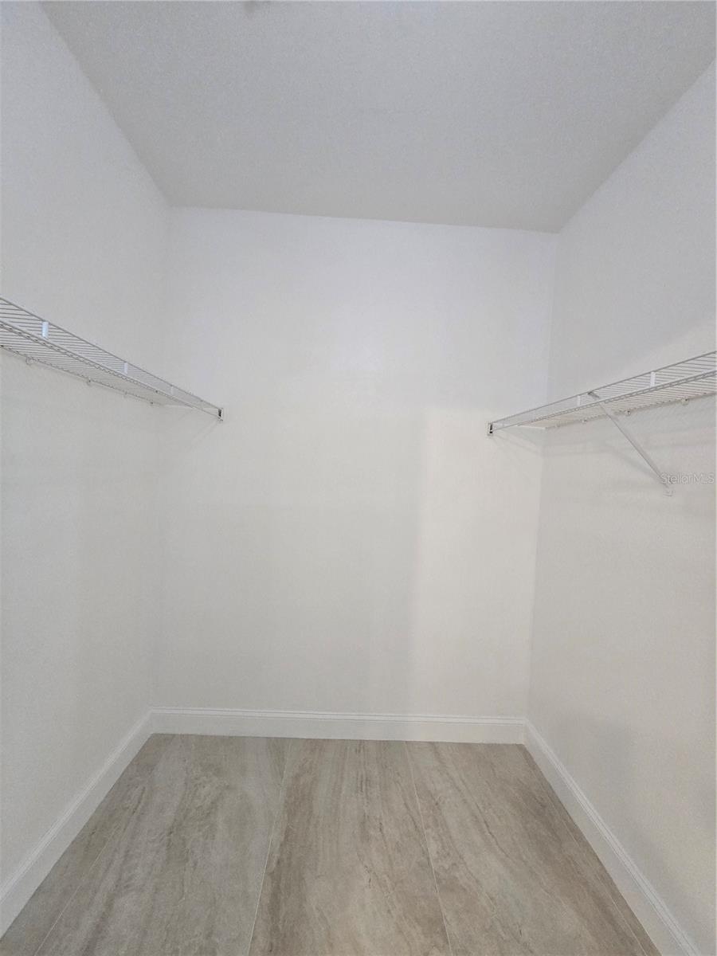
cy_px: 478
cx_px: 358
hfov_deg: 89.9
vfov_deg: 106.2
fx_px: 359
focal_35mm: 13
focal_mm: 2.2
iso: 200
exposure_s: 1/60
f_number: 2.2
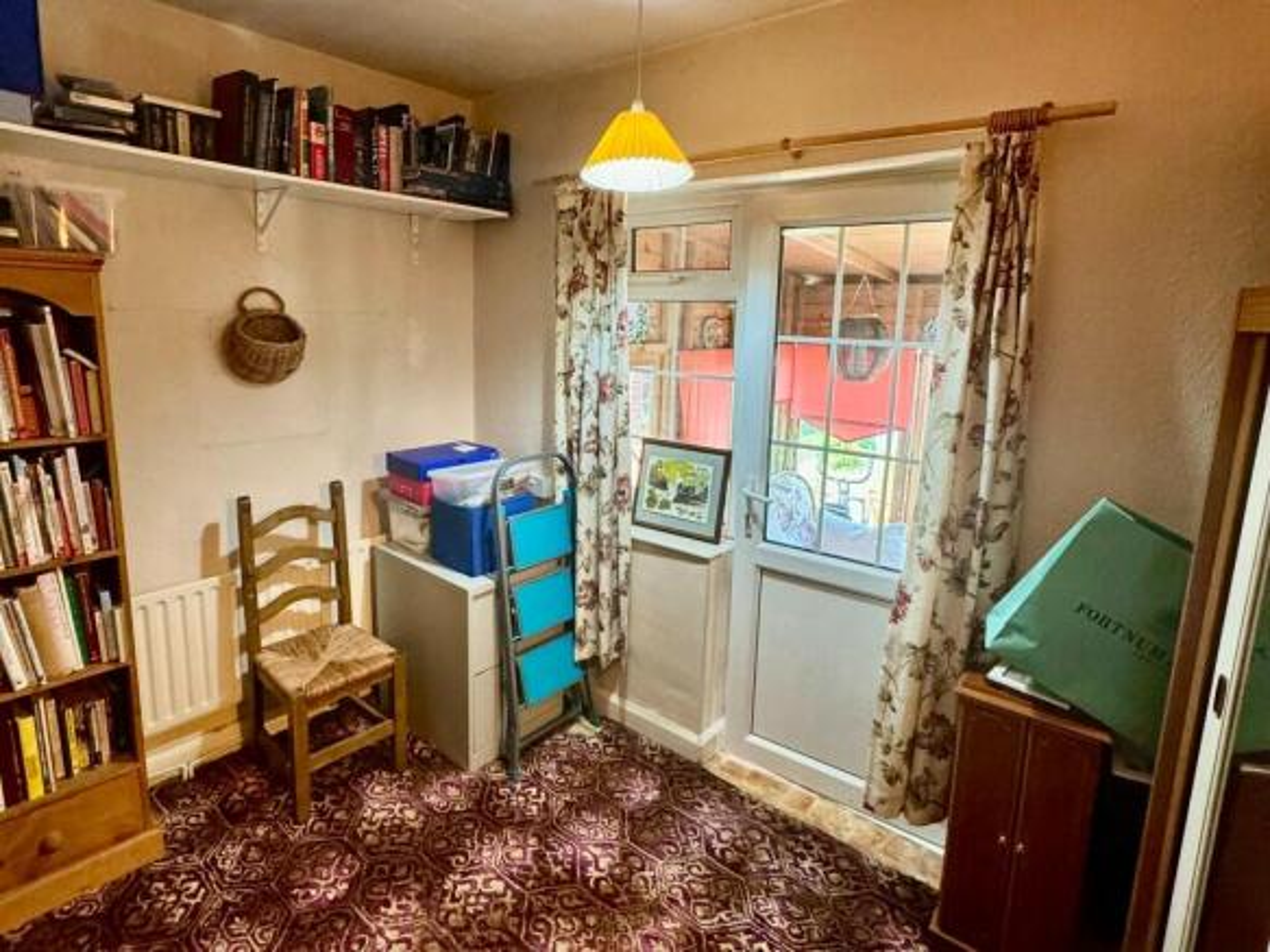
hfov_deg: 102.1
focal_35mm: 14
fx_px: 514
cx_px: 635
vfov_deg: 85.7
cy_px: 476
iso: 320
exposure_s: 1/72
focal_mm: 2.22
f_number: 2.2
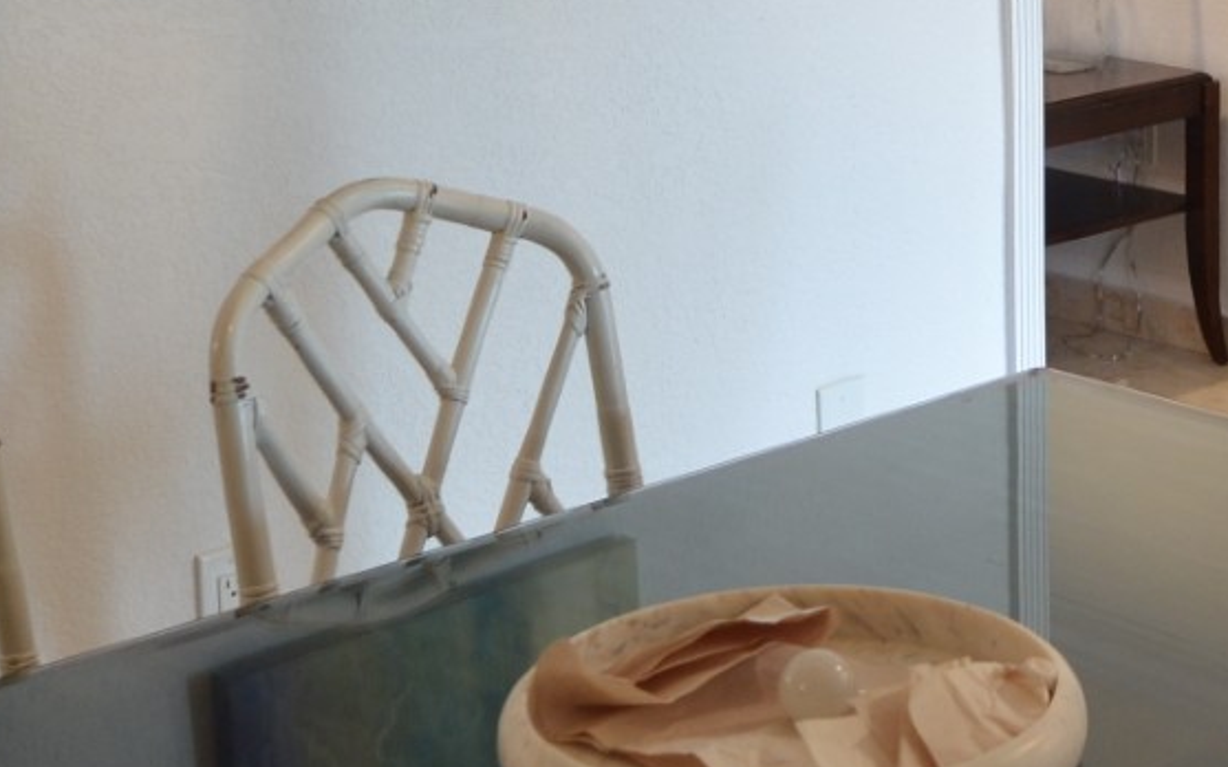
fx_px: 2677
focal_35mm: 80
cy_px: -60
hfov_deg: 25.1
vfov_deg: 15.9
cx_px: 1089
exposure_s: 1/25
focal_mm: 18
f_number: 3.5
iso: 400
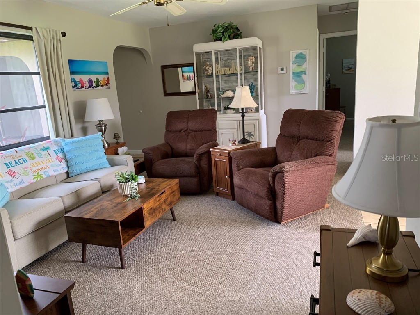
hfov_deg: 67.3
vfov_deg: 53.1
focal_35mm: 26
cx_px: 210
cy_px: 158
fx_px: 315
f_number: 1.8
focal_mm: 4.25
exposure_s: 1/60
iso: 160
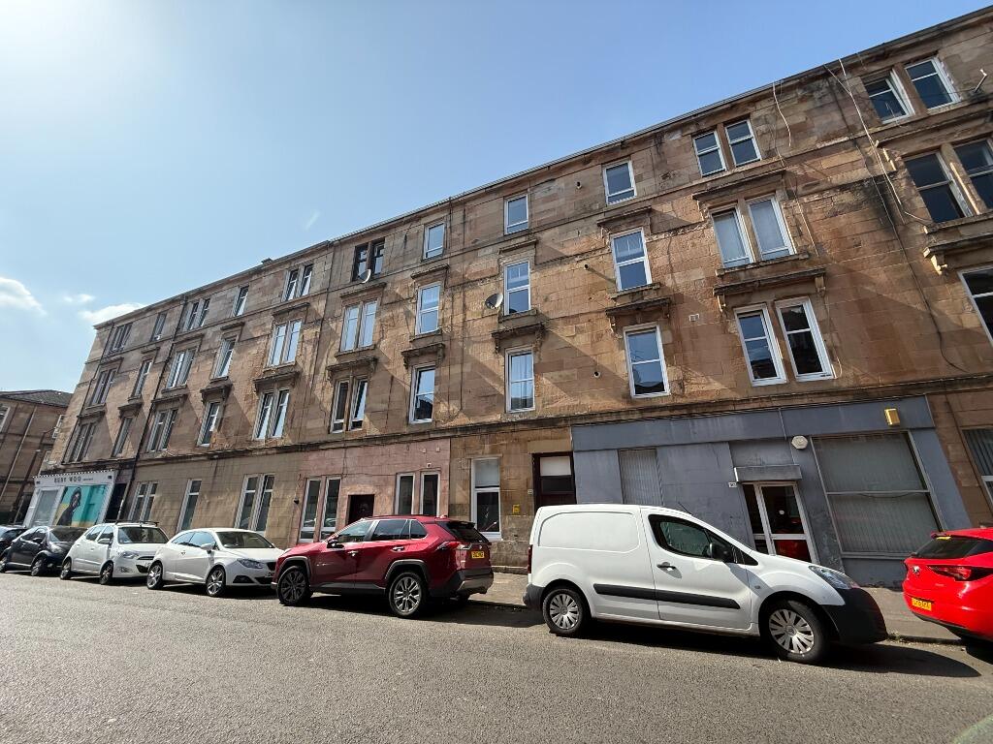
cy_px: 372
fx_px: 402
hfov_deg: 102.1
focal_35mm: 14
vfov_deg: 85.7
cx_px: 496
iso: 64
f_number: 2.2
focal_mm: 2.22
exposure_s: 1/985
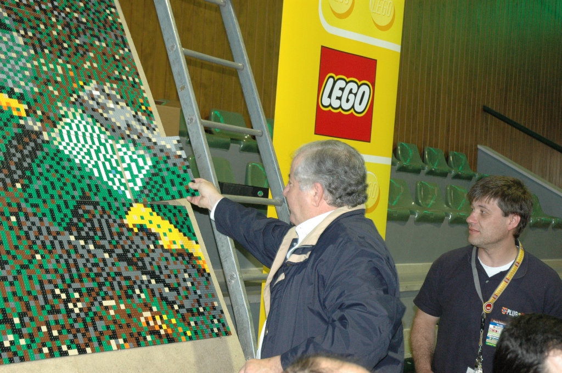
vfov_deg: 23.7
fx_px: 889
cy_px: 186
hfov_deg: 35.1
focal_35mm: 57
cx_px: 281
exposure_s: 1/20
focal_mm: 38
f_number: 5.6
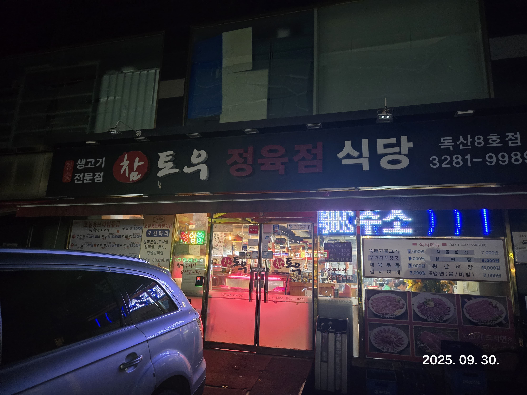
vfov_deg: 58.9
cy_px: 198
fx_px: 350
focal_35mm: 23
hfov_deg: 73.9
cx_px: 264
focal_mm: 5.4
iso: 1250
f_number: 1.8
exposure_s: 1/60
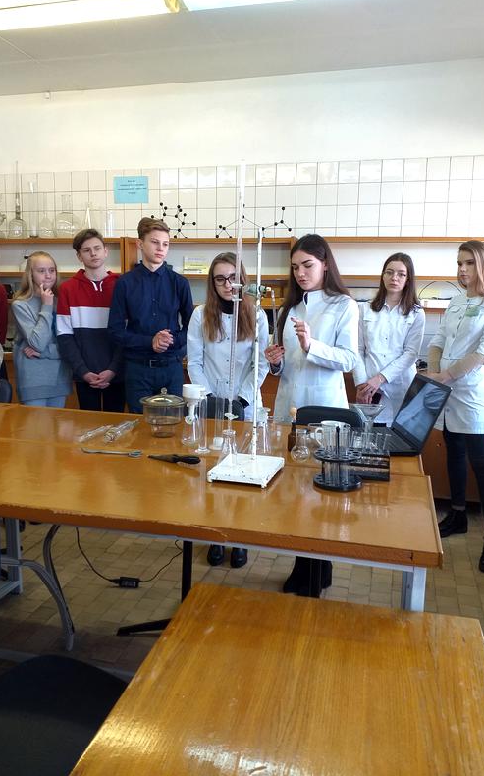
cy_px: 384
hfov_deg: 43.1
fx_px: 613
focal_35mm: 29
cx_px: 242
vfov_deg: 64.7
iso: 64
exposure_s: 1/50
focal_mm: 3.6
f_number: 1.9
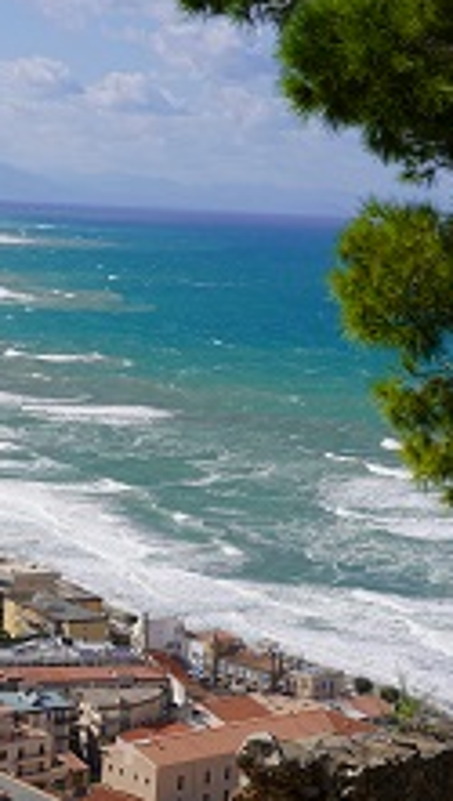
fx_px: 1850
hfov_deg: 13.5
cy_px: 366
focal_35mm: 87
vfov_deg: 24.4
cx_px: -101
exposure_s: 1/320
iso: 100
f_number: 10
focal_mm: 46
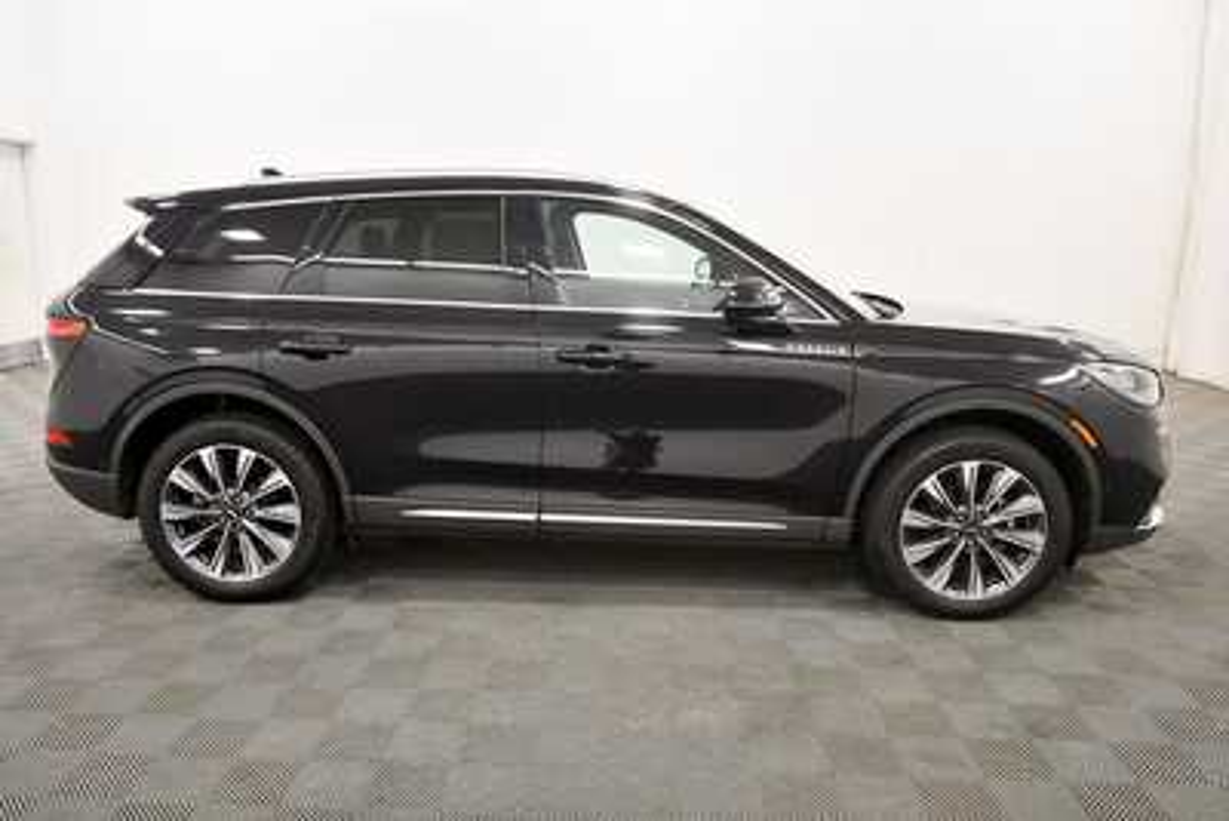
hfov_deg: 67.4
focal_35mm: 27
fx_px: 922
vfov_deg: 48.0
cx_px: 614
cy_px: 410
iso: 1400
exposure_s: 1/125
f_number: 5.6
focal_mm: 18
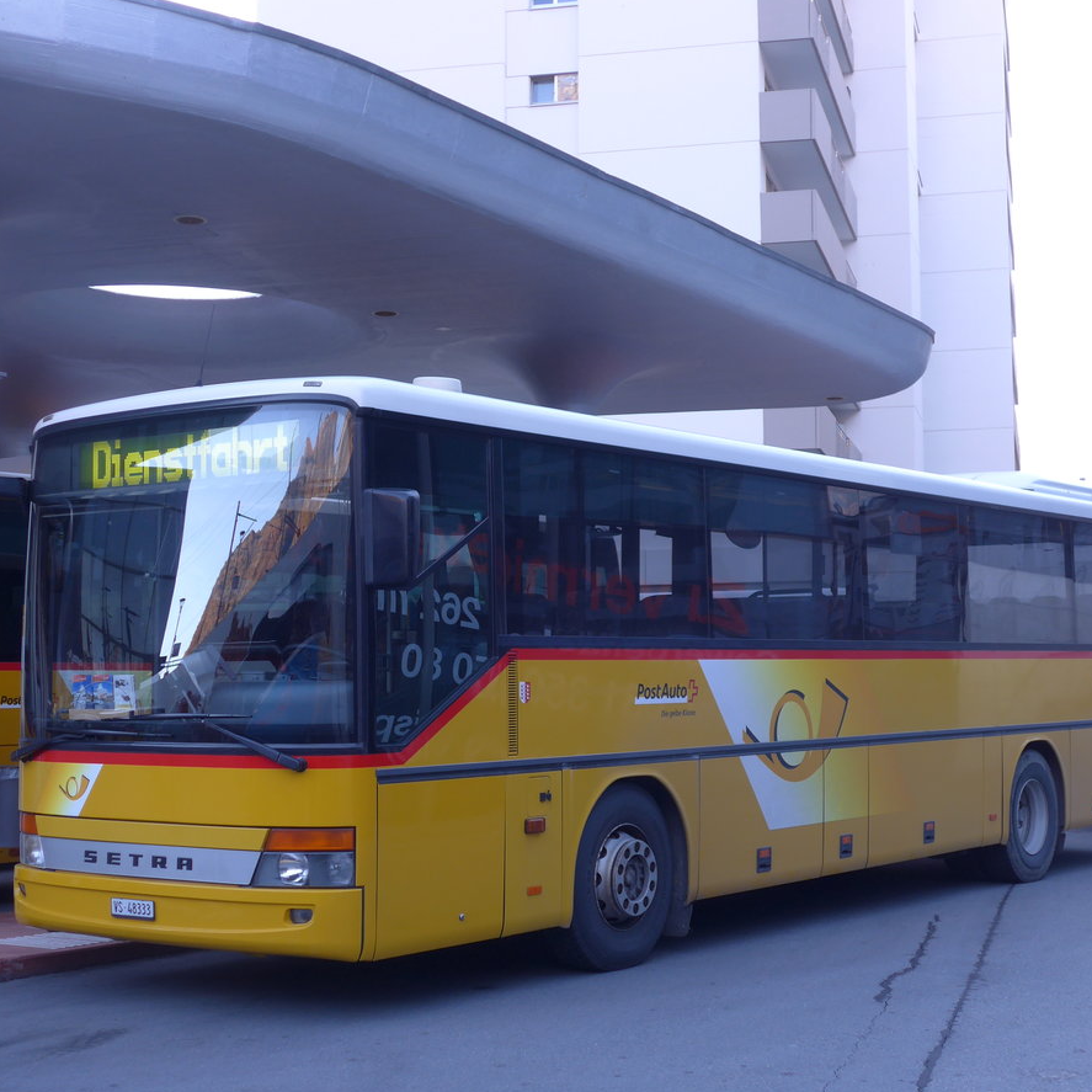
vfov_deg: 31.1
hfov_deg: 31.1
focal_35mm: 55
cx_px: 617
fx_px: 1963
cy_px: 548
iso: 80
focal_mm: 9.5
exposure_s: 1/80
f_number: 3
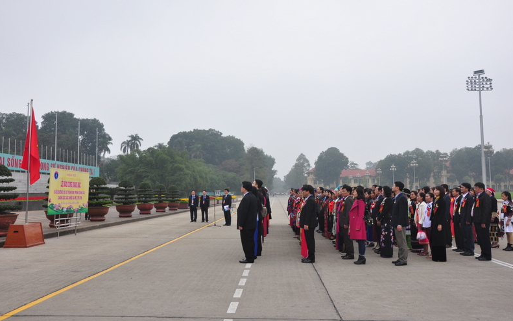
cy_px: 152
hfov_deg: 56.7
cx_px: 257
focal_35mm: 34
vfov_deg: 37.2
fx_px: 475
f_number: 6.3
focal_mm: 22
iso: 400
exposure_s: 1/125
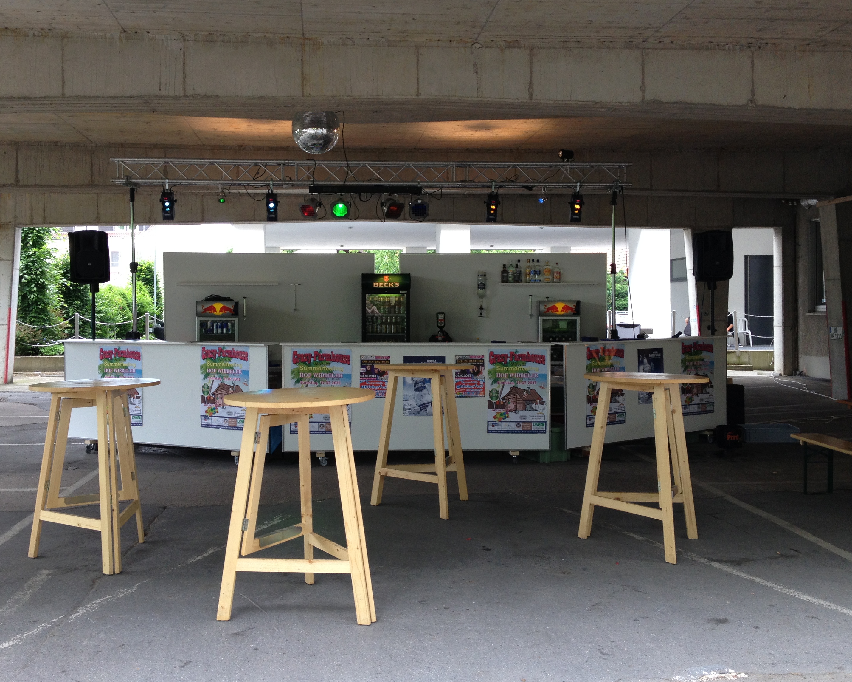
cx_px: 398
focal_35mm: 39
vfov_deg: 38.2
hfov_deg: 46.8
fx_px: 983
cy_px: 327
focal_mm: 4.28
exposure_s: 1/120
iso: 64
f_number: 2.4
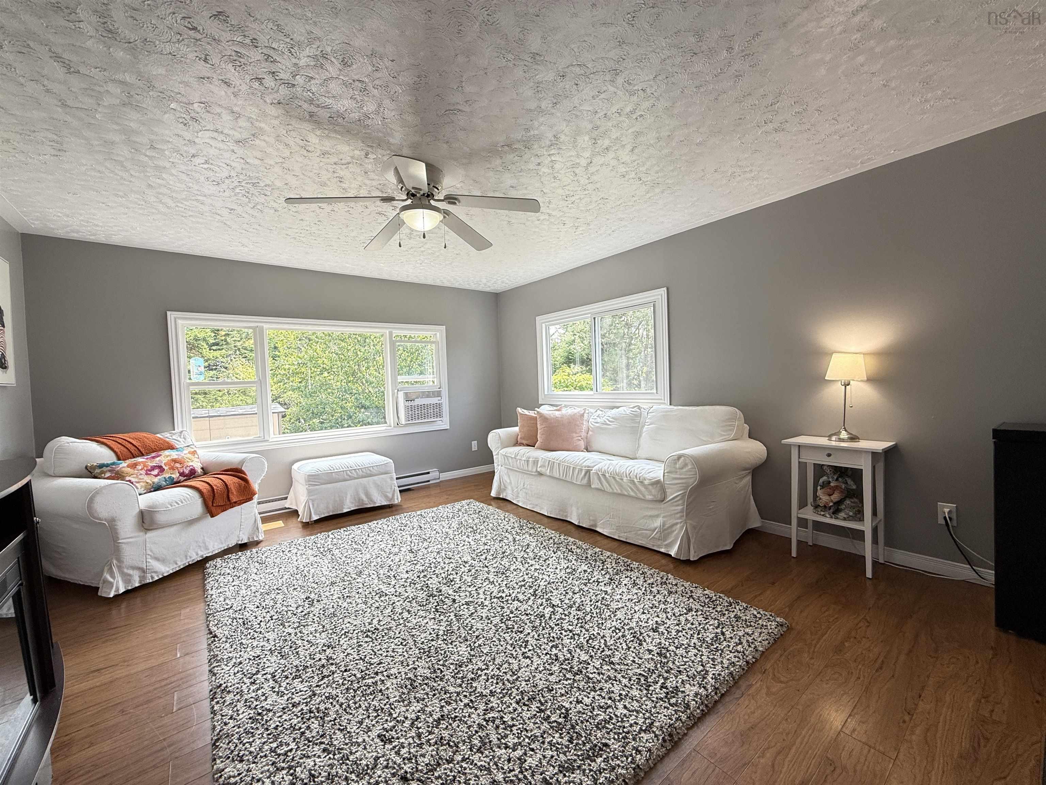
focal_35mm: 14
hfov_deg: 102.1
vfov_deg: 85.7
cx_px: 523
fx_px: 423
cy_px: 392
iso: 64
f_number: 2.2
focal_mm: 2.22
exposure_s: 1/117
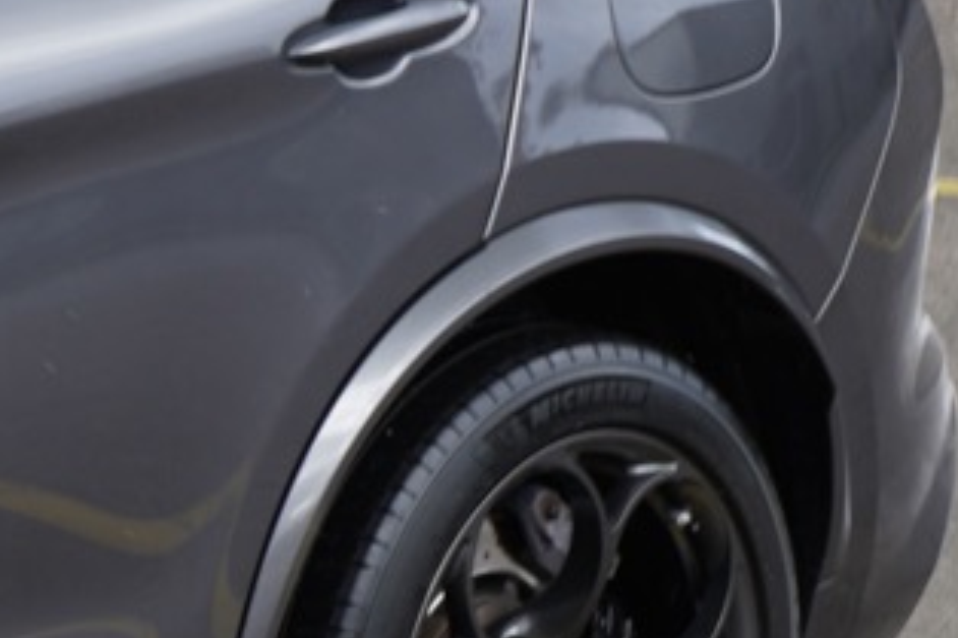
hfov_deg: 5.0
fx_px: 10585
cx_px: -1696
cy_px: 607
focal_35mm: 398
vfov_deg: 3.4
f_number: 5.6
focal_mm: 65
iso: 125
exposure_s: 1/160
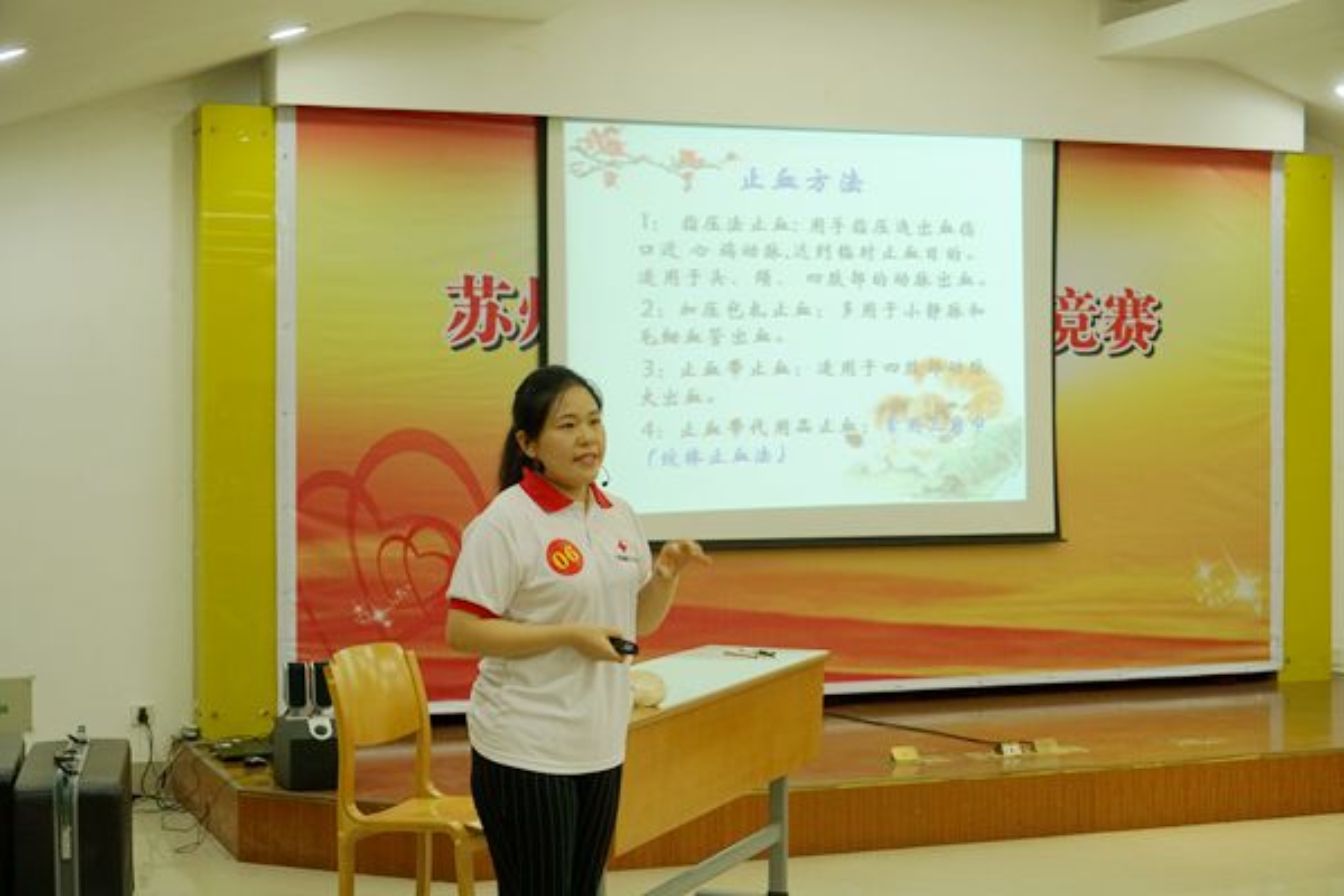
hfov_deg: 34.5
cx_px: 672
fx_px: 2165
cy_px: 448
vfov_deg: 23.4
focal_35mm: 58
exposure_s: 1/80
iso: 2000
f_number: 6.3
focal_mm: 58
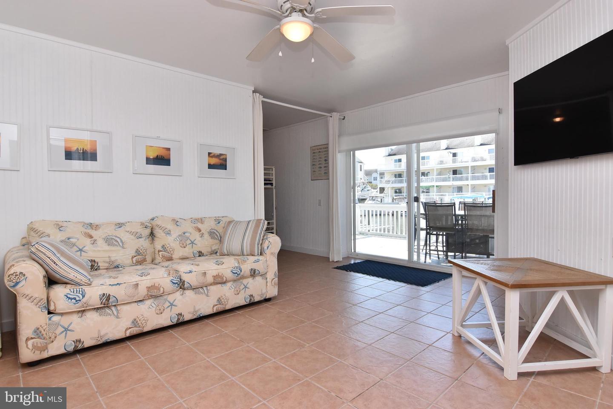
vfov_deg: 67.5
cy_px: 204
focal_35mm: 18
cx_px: 306
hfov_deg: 90.0
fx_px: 307
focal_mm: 12
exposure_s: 1/200
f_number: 11
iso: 800
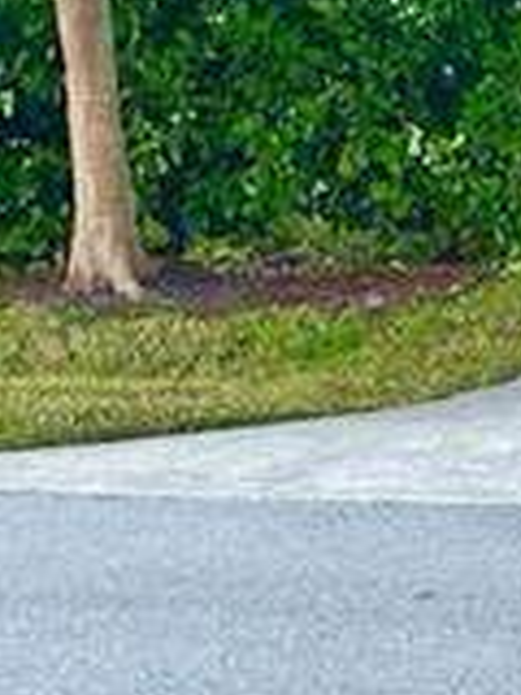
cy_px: 113
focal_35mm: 125
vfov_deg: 15.6
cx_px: 968
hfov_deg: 11.0
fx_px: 2508
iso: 80
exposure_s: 1/62
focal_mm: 5.96
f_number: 1.6
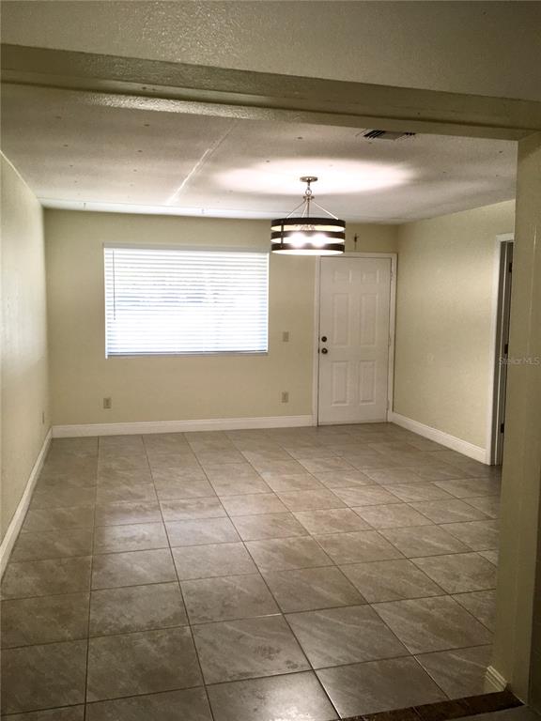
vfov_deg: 61.7
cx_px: 270
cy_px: 360
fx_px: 604
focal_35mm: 29
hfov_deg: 48.2
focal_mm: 4.15
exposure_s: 1/60
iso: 32
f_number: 2.2
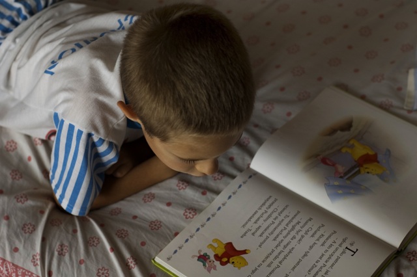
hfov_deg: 27.0
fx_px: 868
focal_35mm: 75
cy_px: 138
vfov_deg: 18.2
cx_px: 208
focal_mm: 50
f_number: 2.8
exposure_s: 1/80
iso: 200
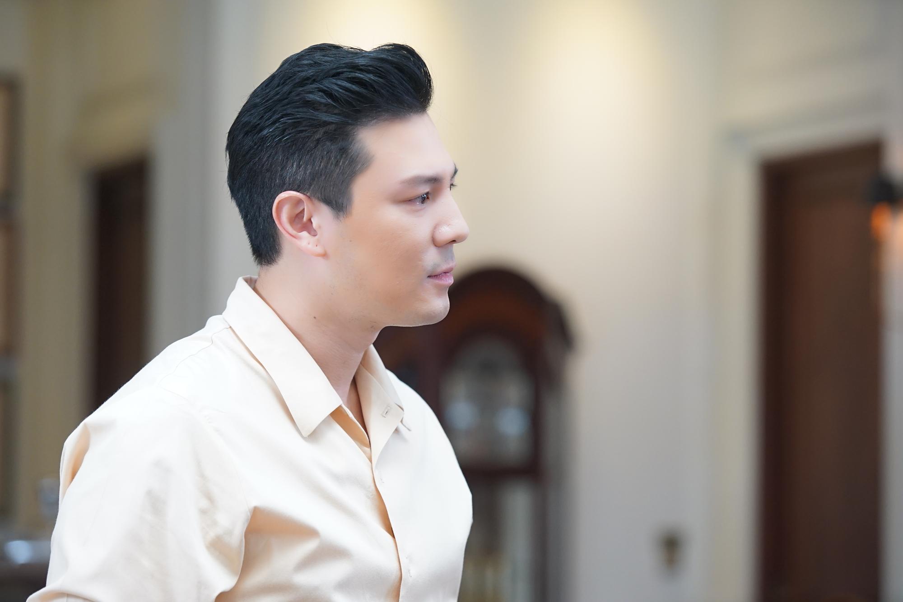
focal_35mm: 130
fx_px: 3262
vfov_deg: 10.6
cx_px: 452
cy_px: 301
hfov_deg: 15.8
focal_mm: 130
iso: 2500
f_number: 4
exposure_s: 1/100
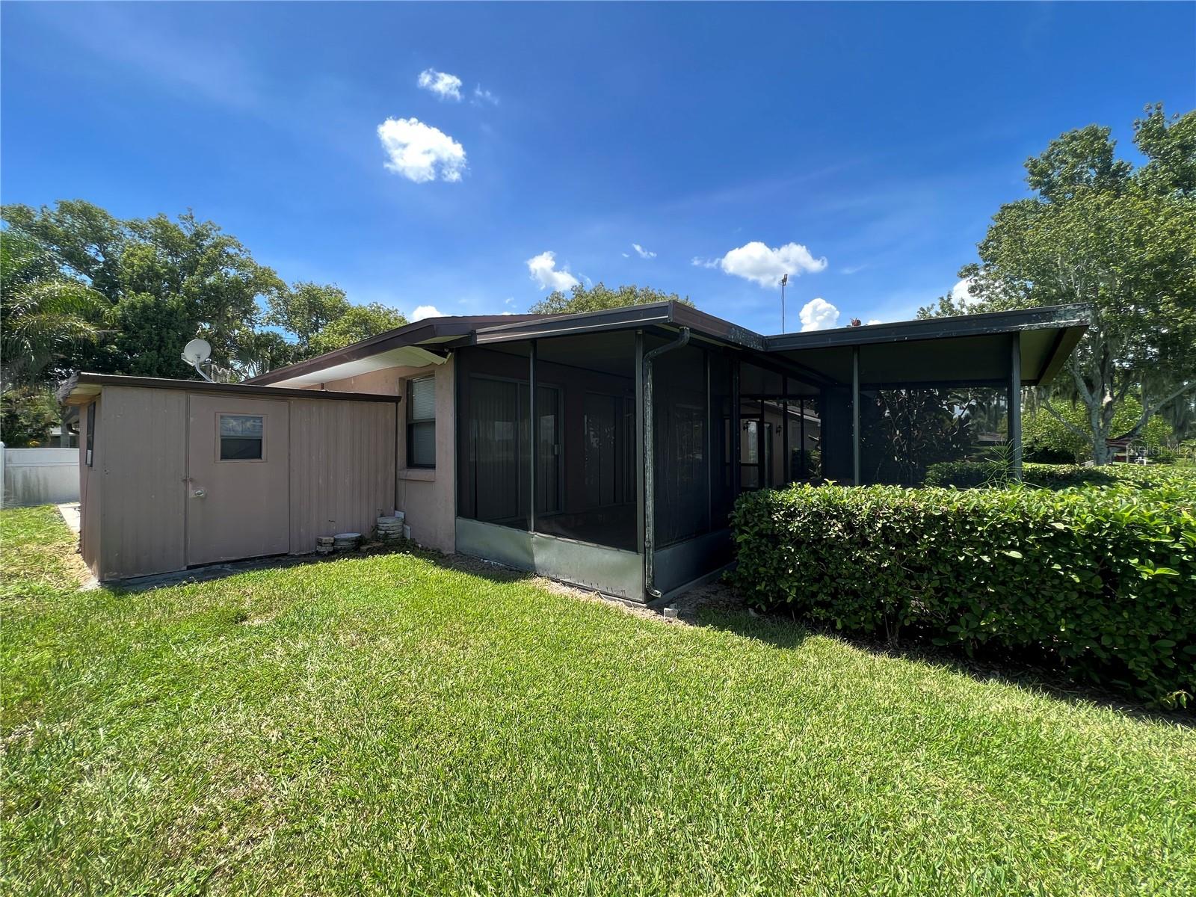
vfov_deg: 89.9
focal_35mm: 13
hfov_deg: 106.2
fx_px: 449
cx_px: 598
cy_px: 448
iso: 32
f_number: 1.8
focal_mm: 1.57
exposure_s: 1/518
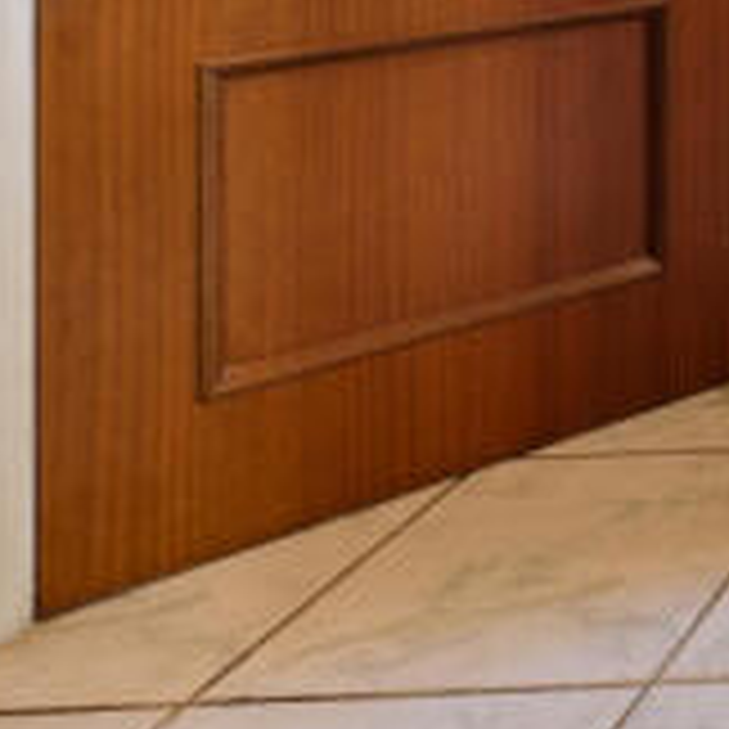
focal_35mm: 57
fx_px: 1351
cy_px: -209
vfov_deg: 26.0
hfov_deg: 18.9
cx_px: 1451
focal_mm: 16.5
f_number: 8
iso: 320
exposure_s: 1.3
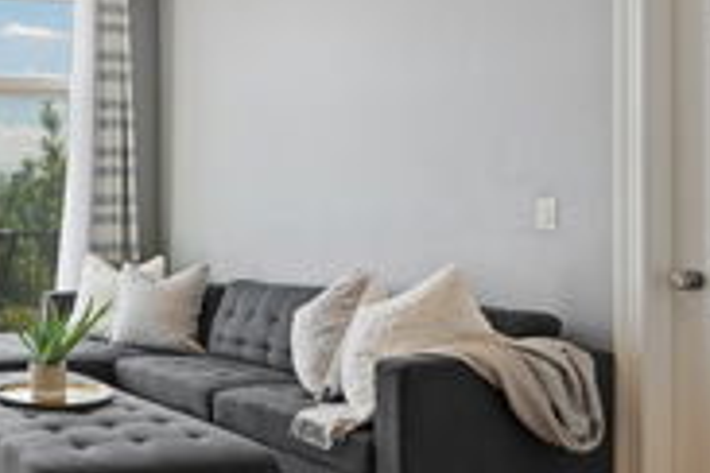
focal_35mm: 42
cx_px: -105
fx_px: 828
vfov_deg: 31.9
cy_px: 229
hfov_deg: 37.3
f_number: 8
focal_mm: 16
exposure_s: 1/13
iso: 320
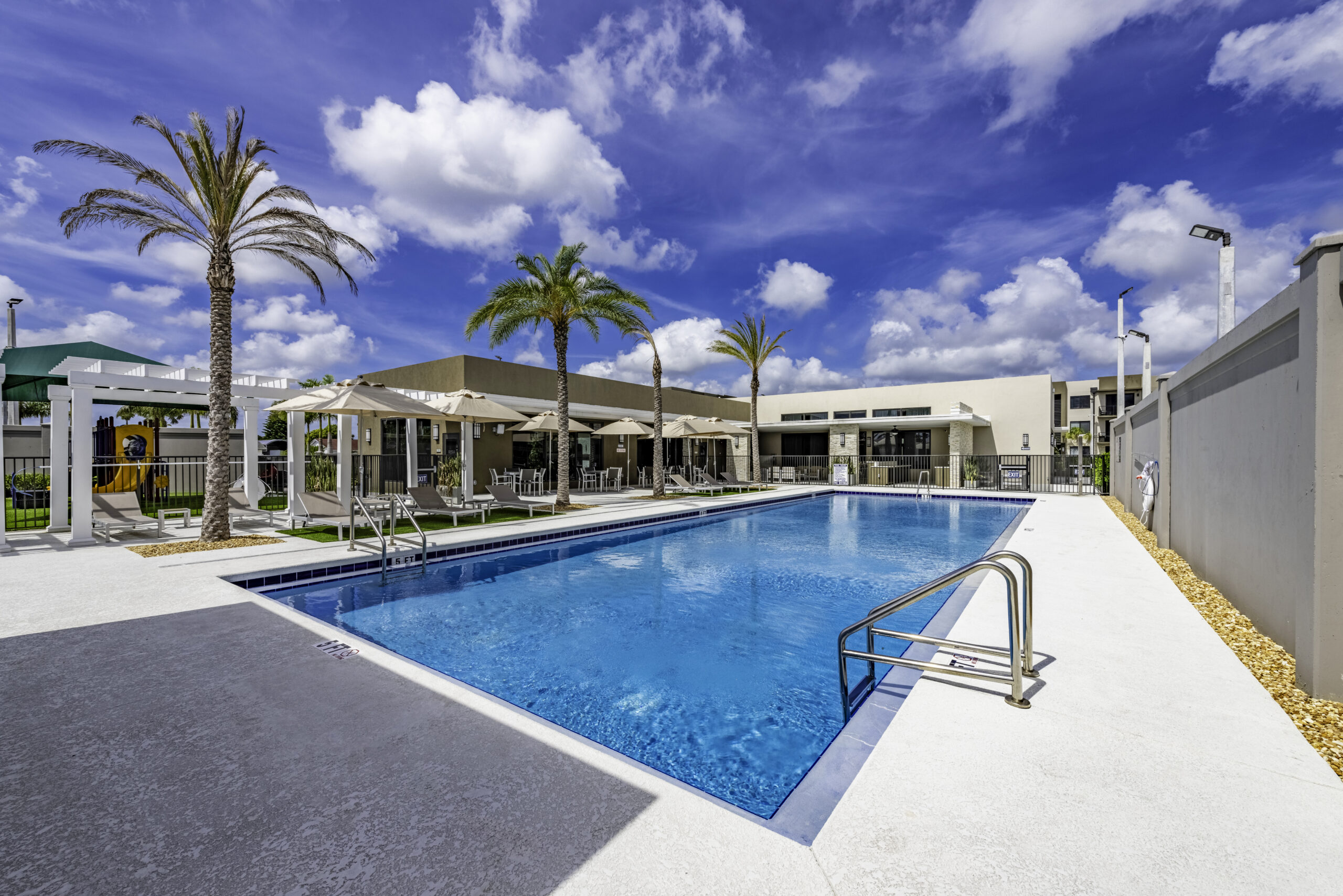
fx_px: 522
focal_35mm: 14
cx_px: 672
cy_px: 448
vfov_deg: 81.2
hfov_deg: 104.3
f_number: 9
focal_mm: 14
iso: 400
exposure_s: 1/32000
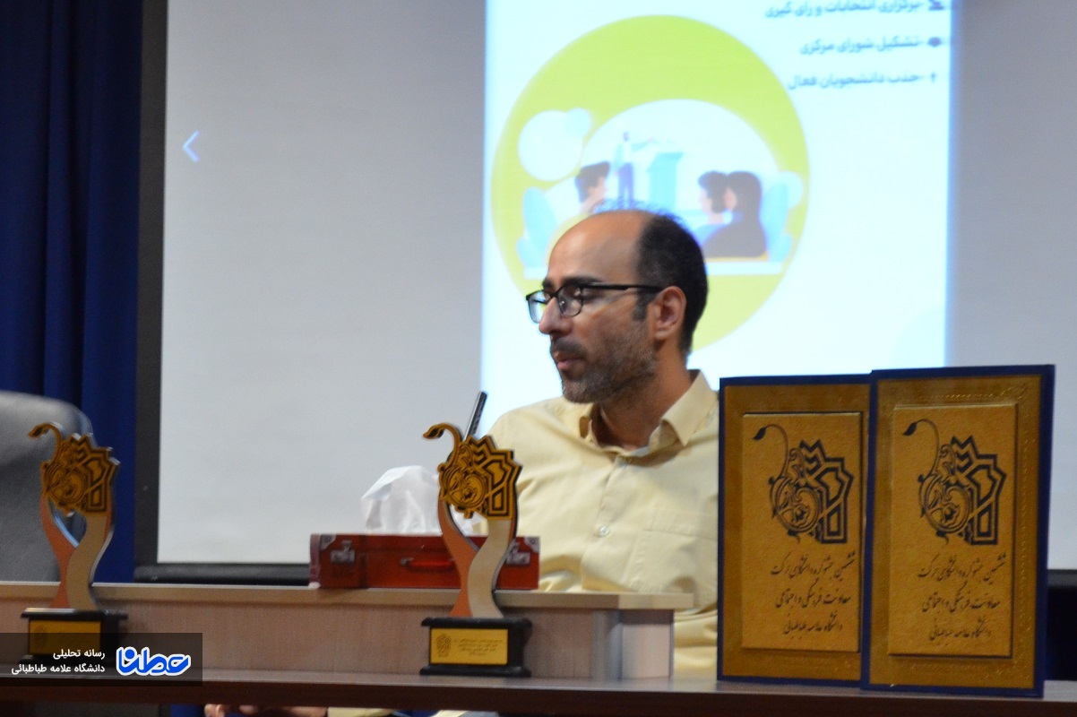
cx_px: 538
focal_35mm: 82
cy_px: 358
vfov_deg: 16.5
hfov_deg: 24.6
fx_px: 2467
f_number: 5.6
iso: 1100
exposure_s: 1/30
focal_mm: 55
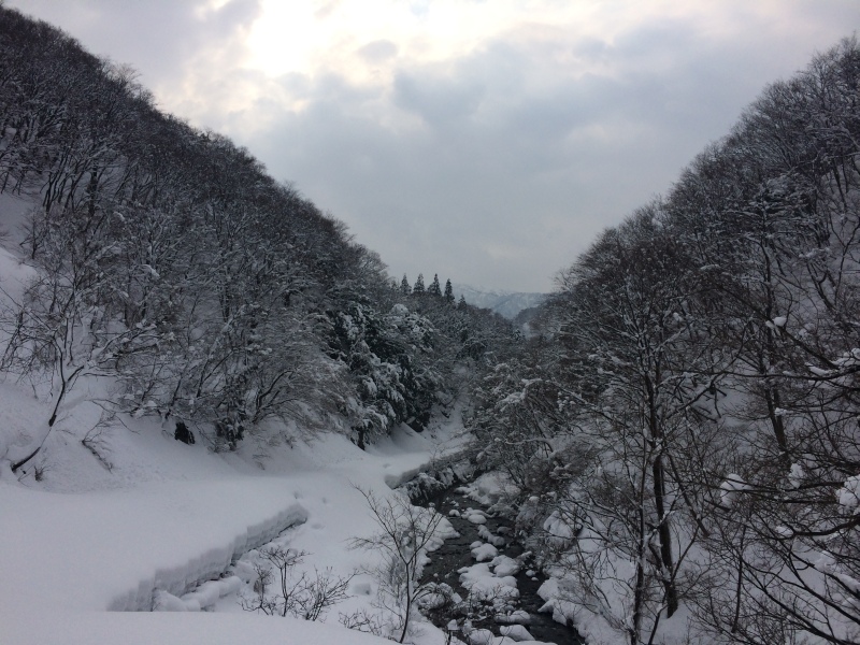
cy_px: 322
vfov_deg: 46.8
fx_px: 745
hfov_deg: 60.0
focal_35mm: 30
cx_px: 430
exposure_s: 1/5128
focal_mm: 4.12
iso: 40
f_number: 2.2
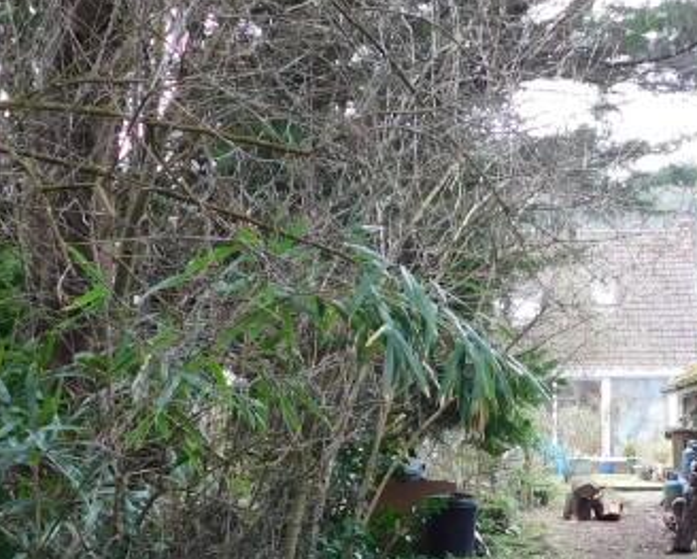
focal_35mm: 70
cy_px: 499
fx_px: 1445
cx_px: 557
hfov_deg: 26.6
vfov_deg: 21.4
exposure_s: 1/30
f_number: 3
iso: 140
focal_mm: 4
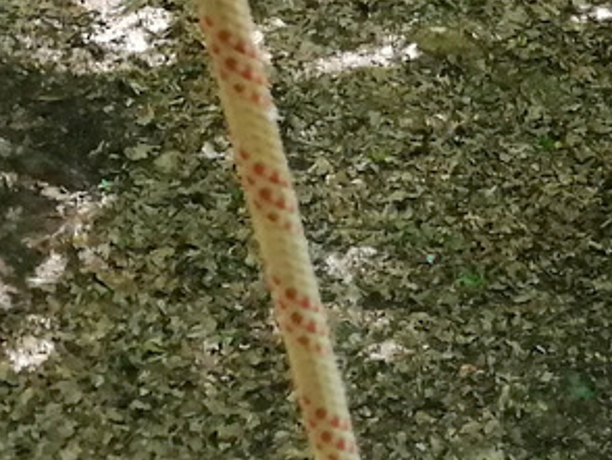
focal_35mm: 147
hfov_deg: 13.0
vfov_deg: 9.4
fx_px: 2601
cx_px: 781
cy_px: -464
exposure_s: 1/100
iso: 200
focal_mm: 3.95
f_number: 1.8
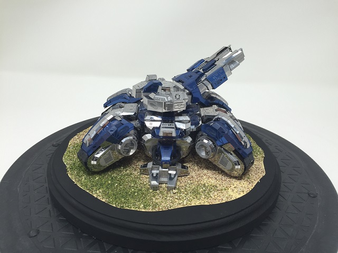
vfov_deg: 48.2
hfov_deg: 61.7
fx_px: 283
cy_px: 126
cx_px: 169
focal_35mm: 29
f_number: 2.2
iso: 32
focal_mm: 4.15
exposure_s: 1/60
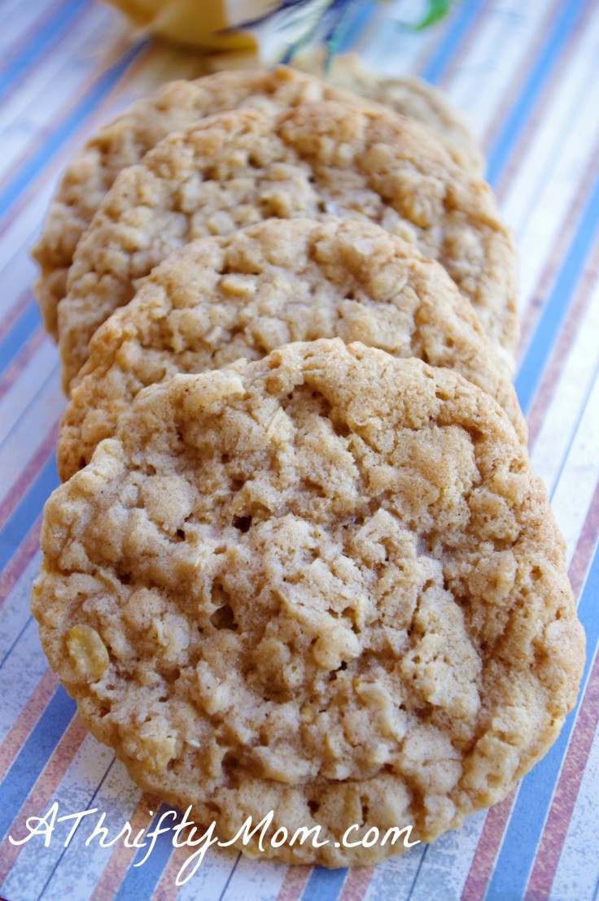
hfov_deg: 23.7
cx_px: 300
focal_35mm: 57
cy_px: 450
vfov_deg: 35.1
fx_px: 1426
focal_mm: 37.5
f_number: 4.5
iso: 400
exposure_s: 1/60
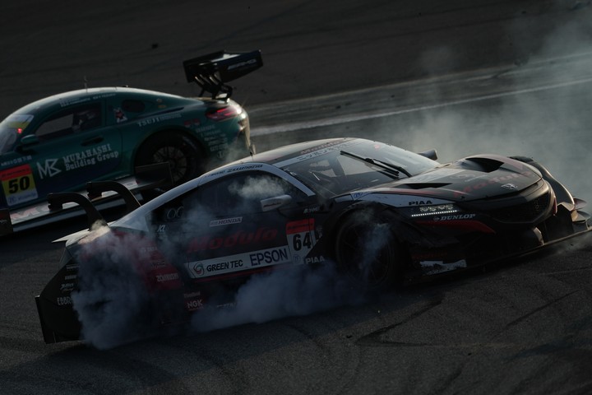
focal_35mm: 459
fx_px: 7547
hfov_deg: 4.5
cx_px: 296
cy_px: 198
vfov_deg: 3.0
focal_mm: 459
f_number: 6.3
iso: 200
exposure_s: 1/1250
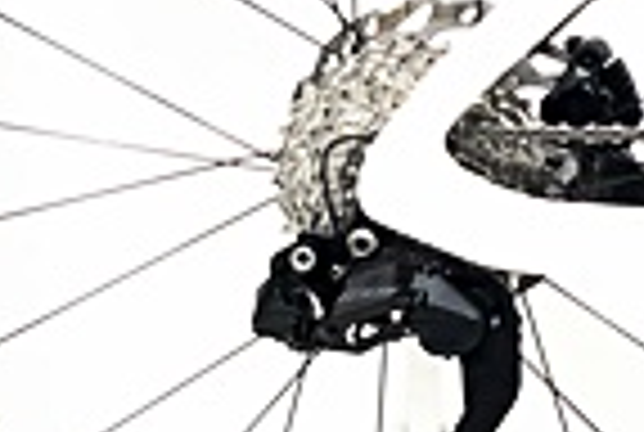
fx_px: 5414
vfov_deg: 4.5
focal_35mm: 302
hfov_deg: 6.5
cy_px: -184
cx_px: 1455
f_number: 2.4
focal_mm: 6
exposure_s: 1/25
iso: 125
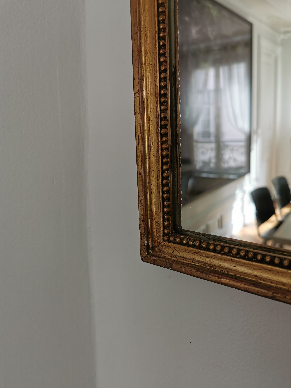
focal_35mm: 27
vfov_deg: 65.3
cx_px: 146
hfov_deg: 51.4
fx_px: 303
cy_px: 194
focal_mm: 5.56
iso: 50
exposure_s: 1/127
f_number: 1.6
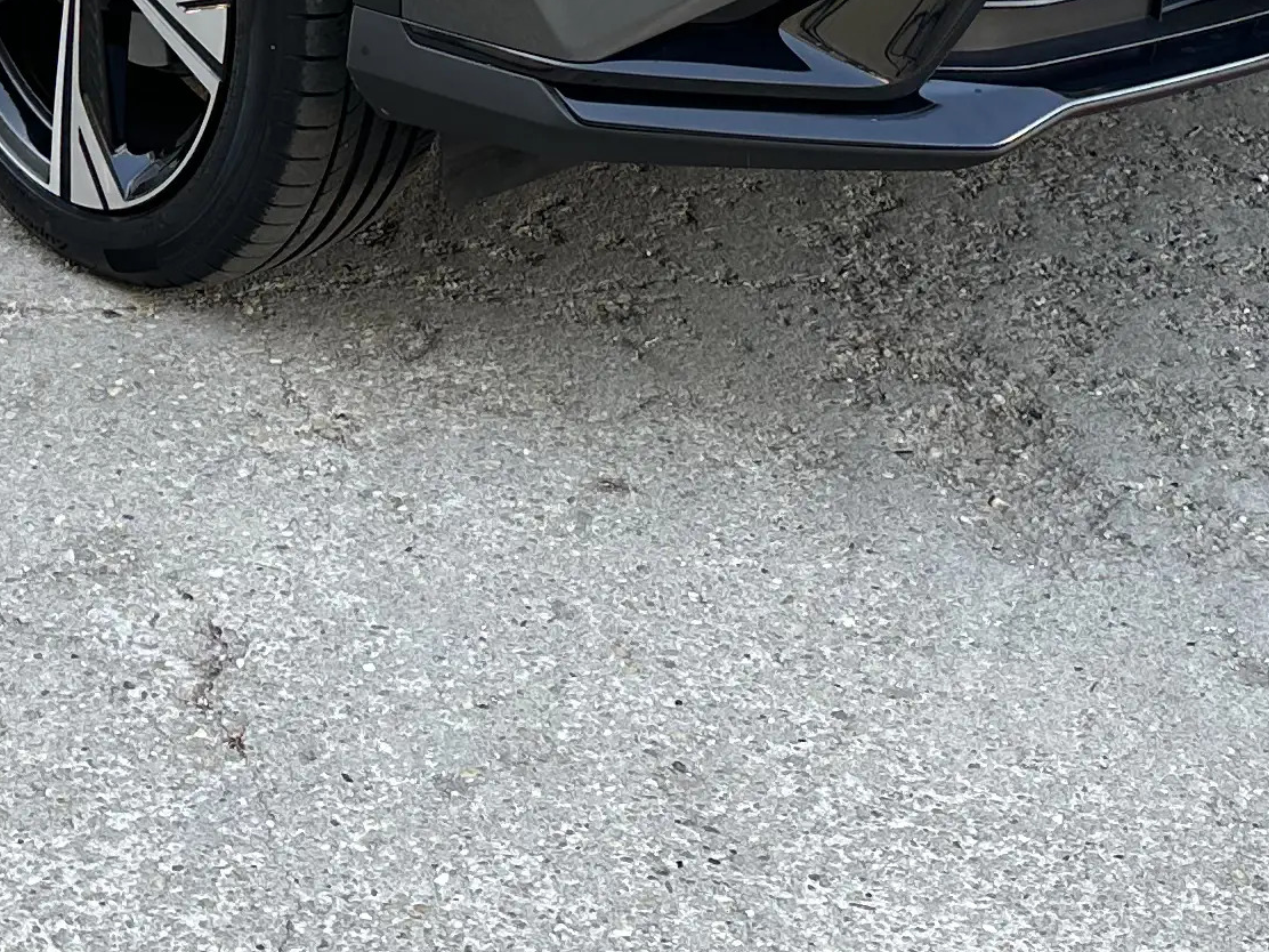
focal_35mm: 87
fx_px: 3189
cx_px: 159
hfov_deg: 22.0
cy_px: -615
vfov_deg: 15.2
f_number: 1.78
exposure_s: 1/152
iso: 100
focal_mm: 6.86
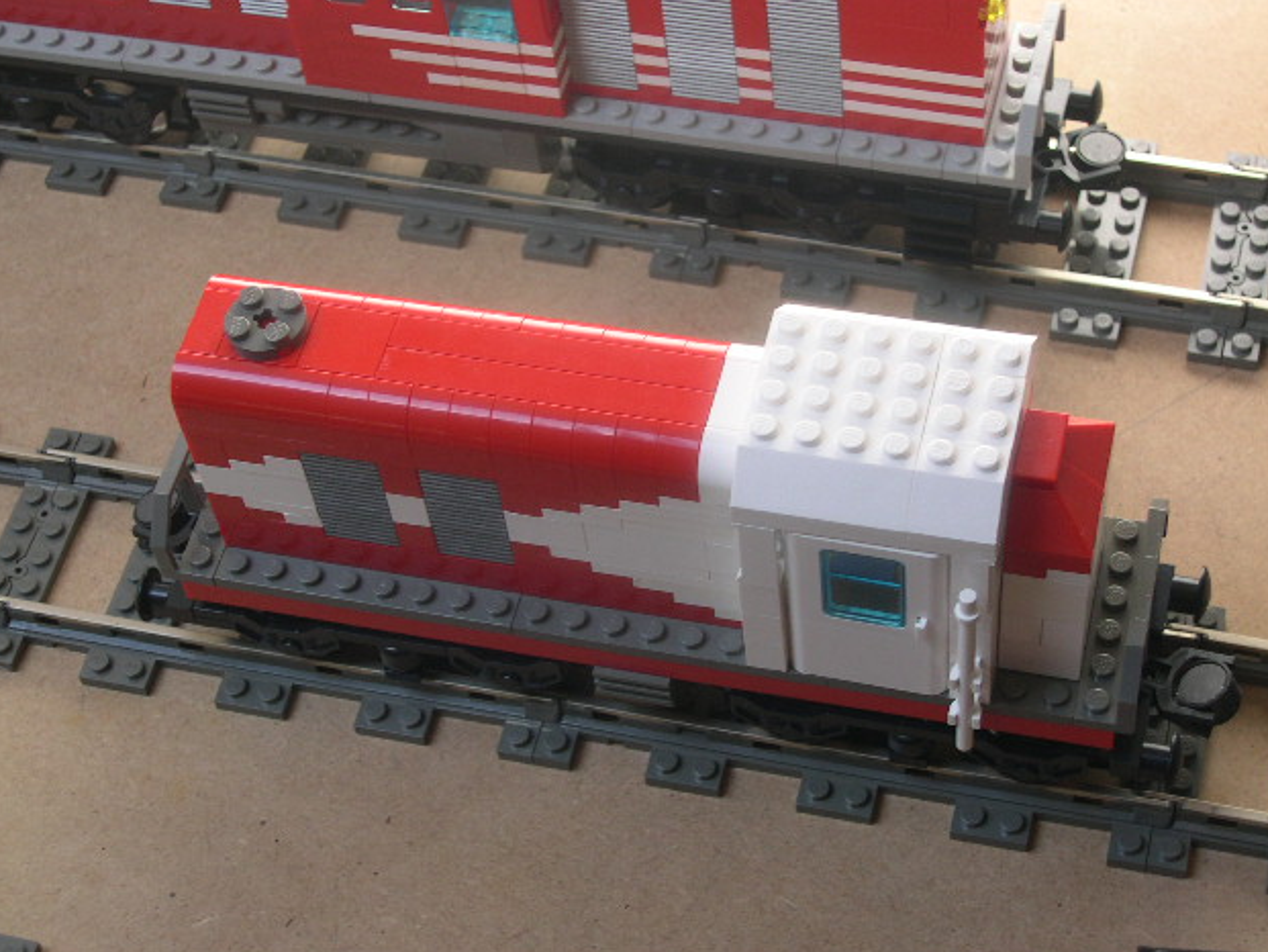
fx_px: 2528
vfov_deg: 21.3
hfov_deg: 28.2
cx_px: 633
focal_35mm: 69
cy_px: 486
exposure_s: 1/36.2
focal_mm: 14.2
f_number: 3.7
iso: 100
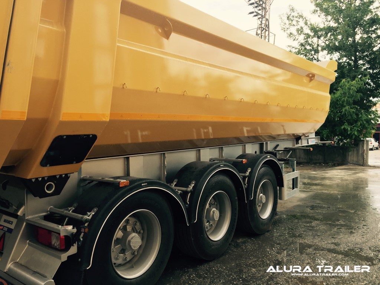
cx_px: 190
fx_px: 318
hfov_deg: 61.7
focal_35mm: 29
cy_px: 142
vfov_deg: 48.2
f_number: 2.2
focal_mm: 4.15
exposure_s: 1/494
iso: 32
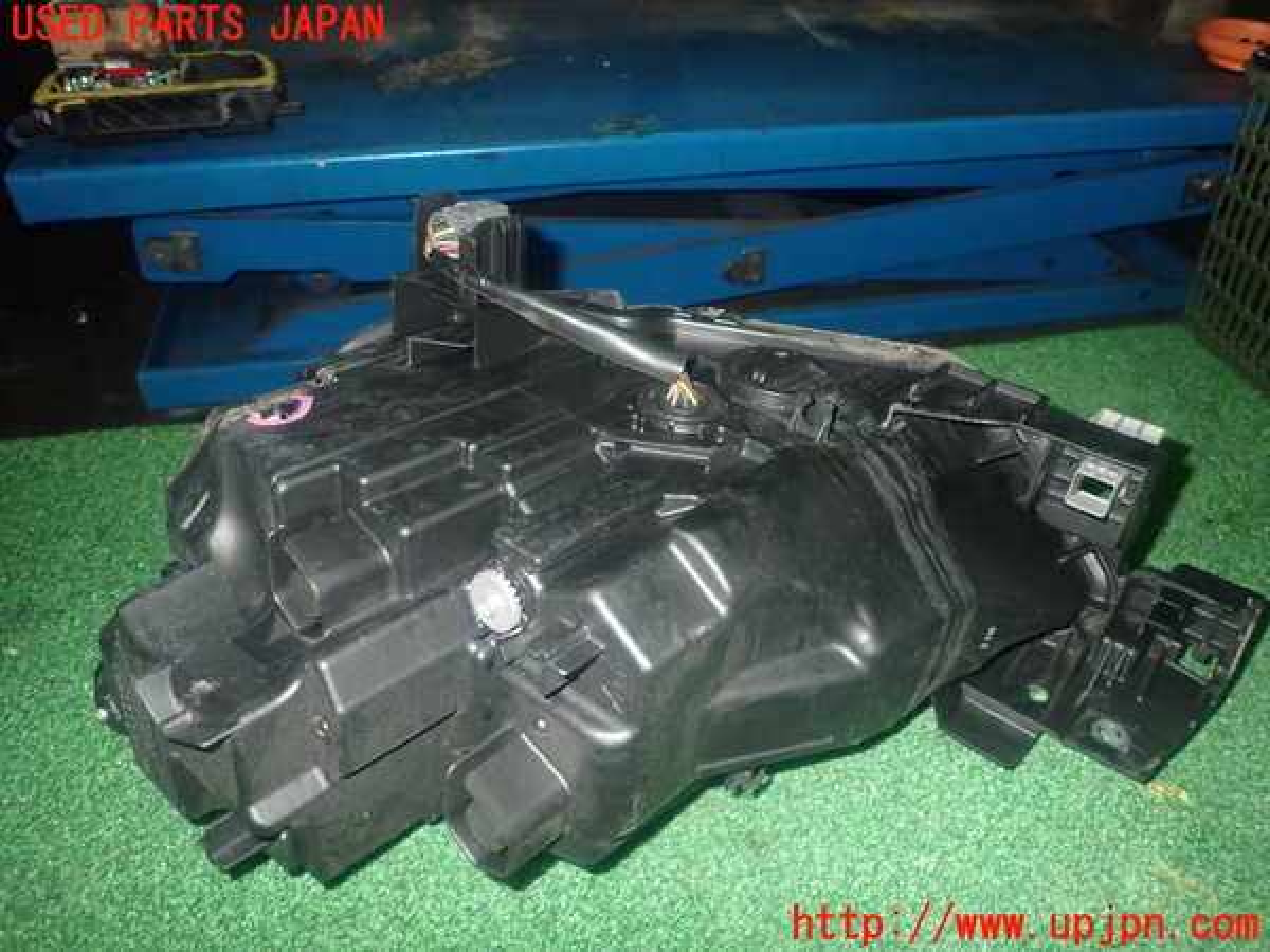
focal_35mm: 25
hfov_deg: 69.4
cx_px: 635
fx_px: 917
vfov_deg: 54.9
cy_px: 476
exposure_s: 1/30
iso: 800
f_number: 5.6
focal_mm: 4.5
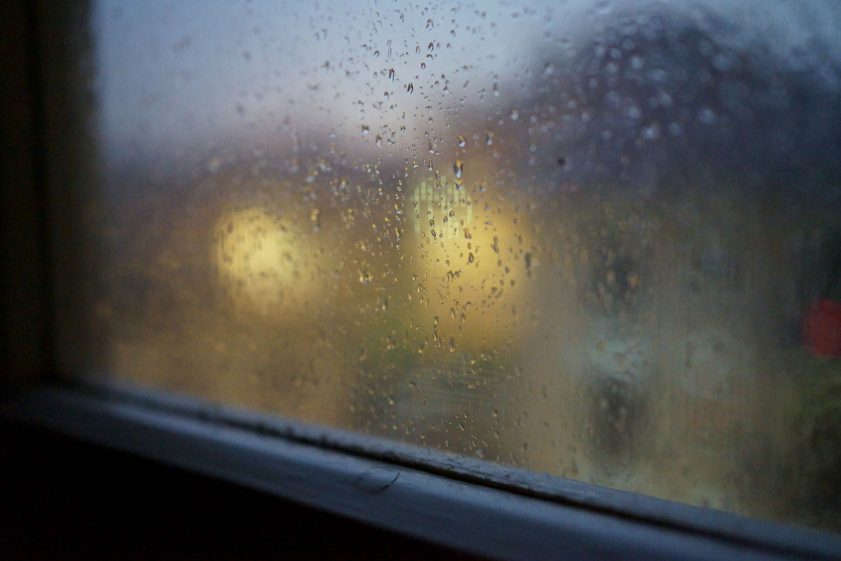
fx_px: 818
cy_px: 280
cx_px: 420
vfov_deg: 37.9
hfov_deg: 54.4
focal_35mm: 35
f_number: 2.5
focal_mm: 35
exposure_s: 1/13
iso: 10000
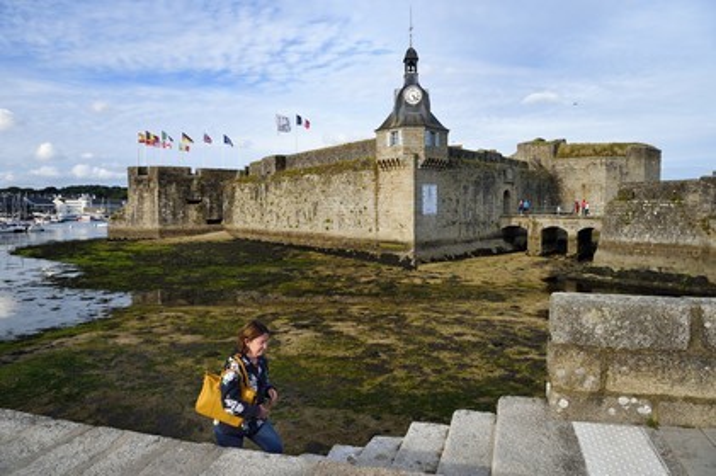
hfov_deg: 73.8
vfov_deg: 53.1
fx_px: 477
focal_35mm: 24
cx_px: 358
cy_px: 238
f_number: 10
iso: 200
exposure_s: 1/250
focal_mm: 24
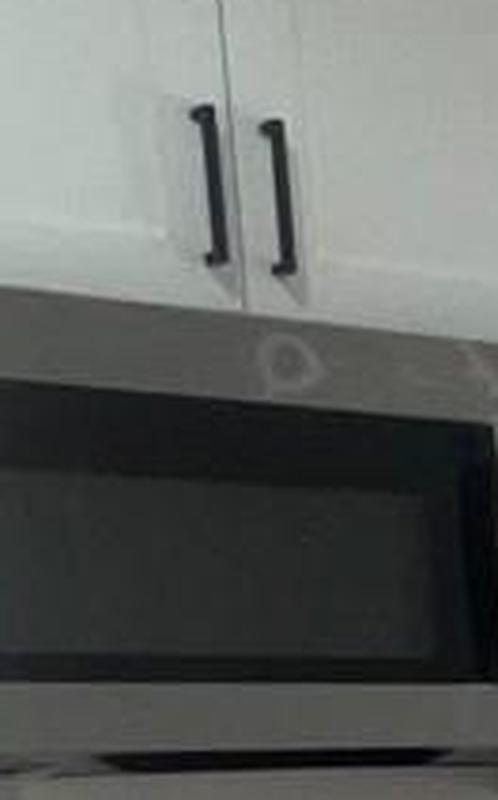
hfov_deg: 9.3
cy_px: 1030
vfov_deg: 18.7
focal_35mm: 104
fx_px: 2265
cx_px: 1600
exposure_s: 1/122
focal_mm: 1.57
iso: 32
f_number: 1.8
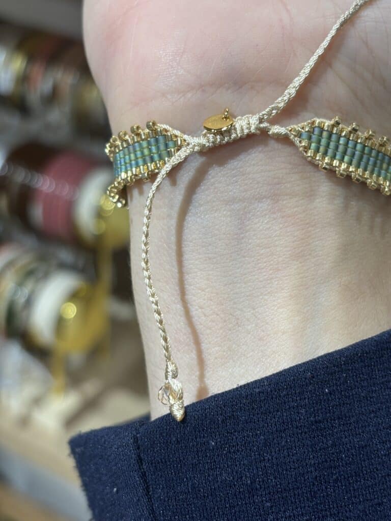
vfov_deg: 36.8
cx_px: 196
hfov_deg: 28.0
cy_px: 260
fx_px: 783
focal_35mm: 52
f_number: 1.6
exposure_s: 1/50
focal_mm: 5.96
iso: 25
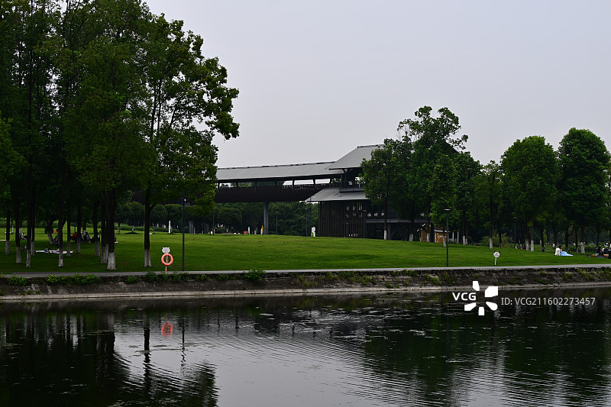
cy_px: 204
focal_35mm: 70
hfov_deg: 28.8
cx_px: 306
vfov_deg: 19.4
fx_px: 1188
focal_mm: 70
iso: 200
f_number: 6.3
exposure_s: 1/640
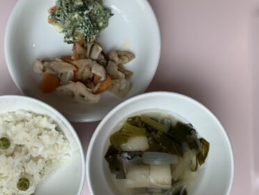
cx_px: 96
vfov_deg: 40.7
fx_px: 262
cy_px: 109
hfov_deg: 52.0
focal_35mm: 35
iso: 25
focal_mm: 4.25
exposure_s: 1/122
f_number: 1.8
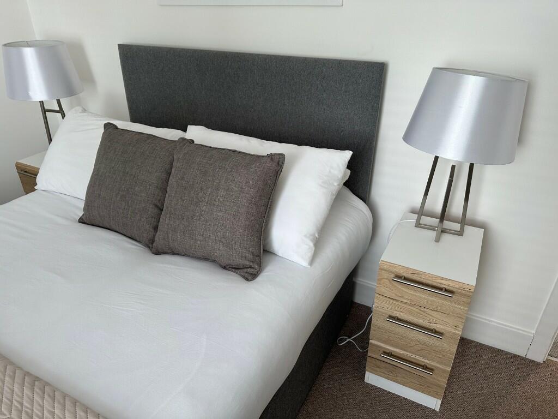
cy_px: 210
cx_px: 279
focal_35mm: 24
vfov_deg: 56.8
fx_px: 387
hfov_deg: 71.6
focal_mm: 6.86
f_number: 1.78
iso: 80
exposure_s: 1/100
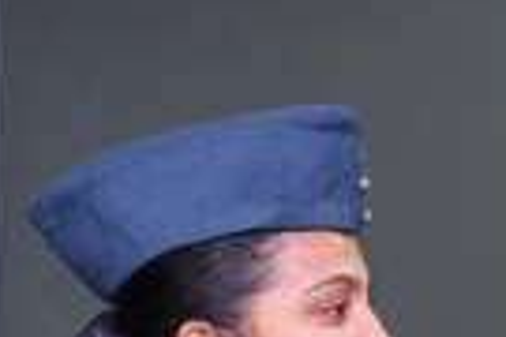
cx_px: 896
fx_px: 2375
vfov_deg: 7.8
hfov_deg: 11.3
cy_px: 614
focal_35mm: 169
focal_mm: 38
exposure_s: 1/125
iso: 1000
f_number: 2.8
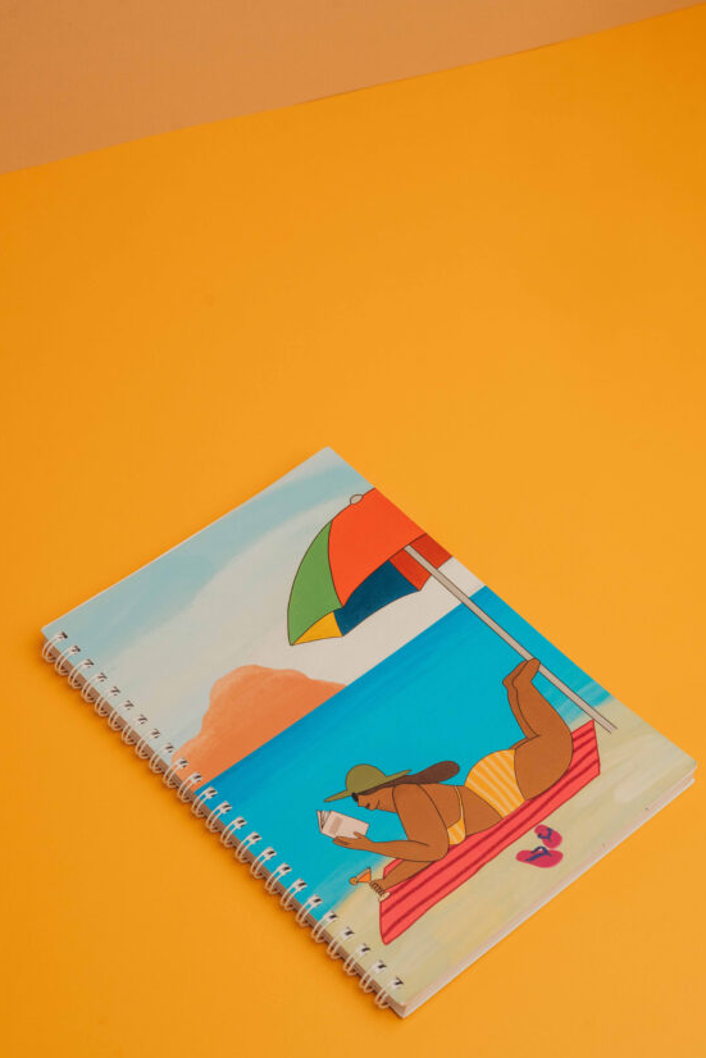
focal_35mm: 62
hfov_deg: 21.9
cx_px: 331
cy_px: 625
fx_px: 1823
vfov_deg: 32.3
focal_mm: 50
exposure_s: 1/200
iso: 1600
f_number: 11
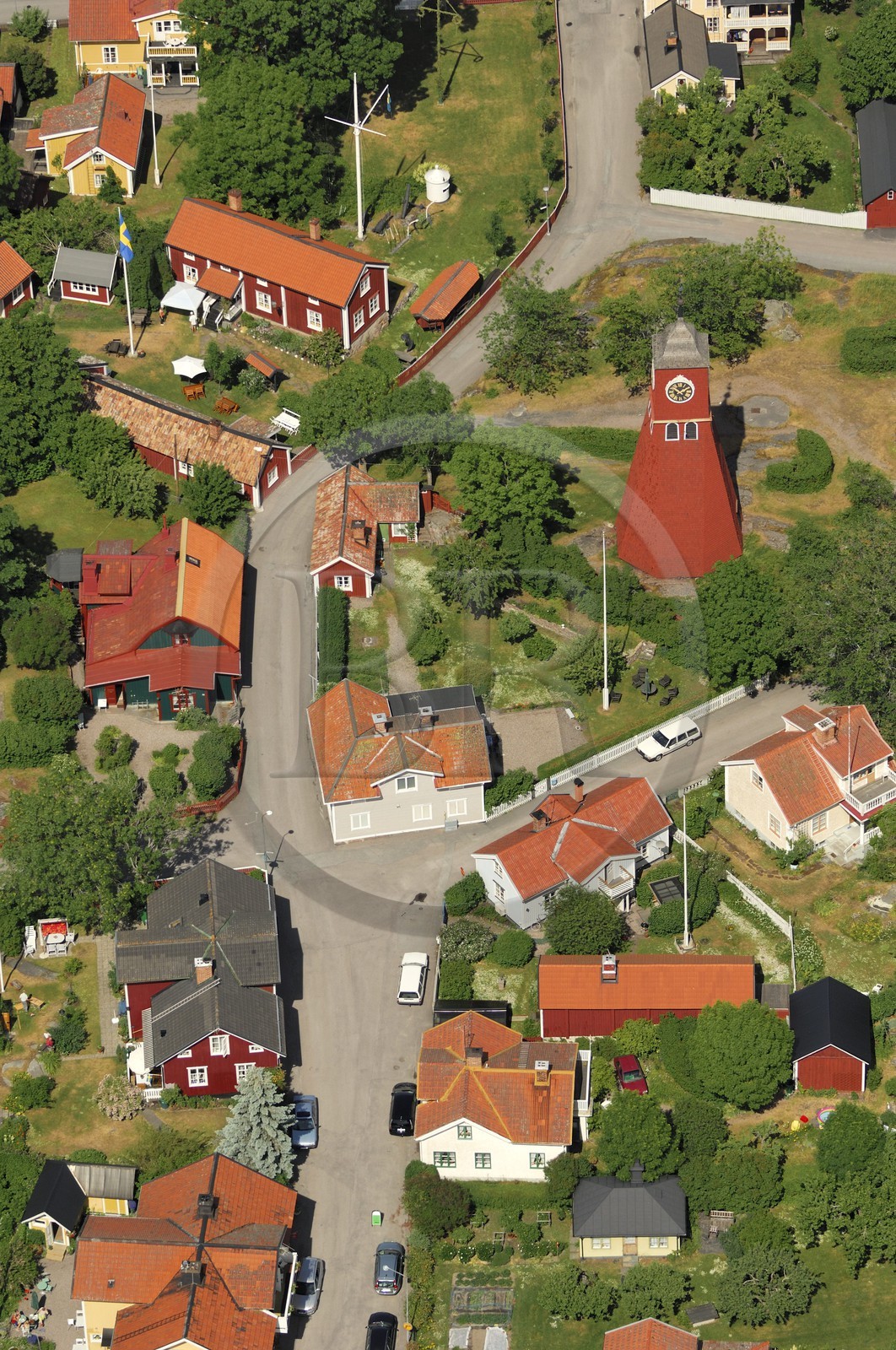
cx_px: 448
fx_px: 5897
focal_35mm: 158
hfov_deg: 8.7
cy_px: 675
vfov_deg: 13.1
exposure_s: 1/3200
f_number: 2.8
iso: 100
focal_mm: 105
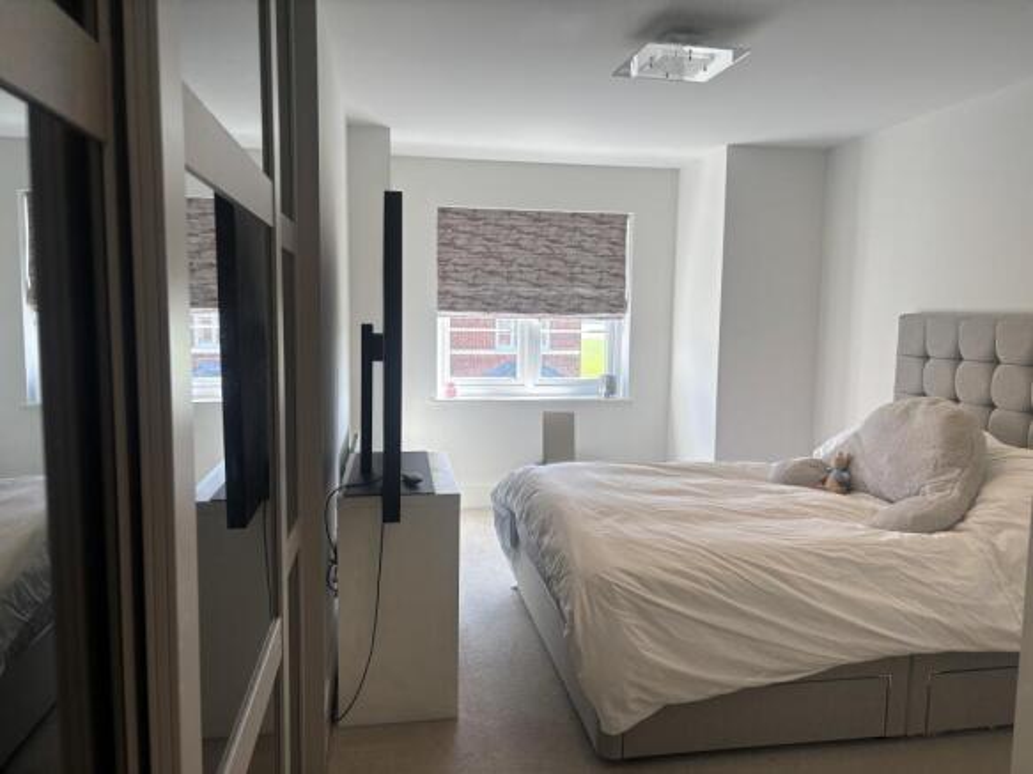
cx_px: 516
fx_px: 776
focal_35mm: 26
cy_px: 387
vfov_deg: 53.0
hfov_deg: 67.3
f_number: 1.6
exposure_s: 1/104
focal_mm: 5.96
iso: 32
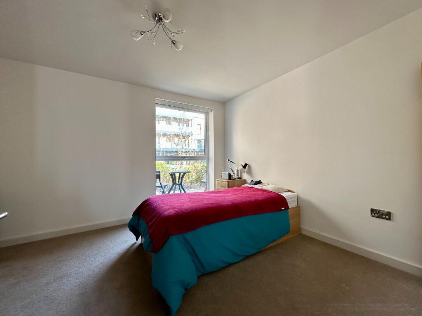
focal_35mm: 14
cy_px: 158
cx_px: 211
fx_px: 171
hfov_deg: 102.1
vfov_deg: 85.7
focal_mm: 2.22
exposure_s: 1/99
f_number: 2.2
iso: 80
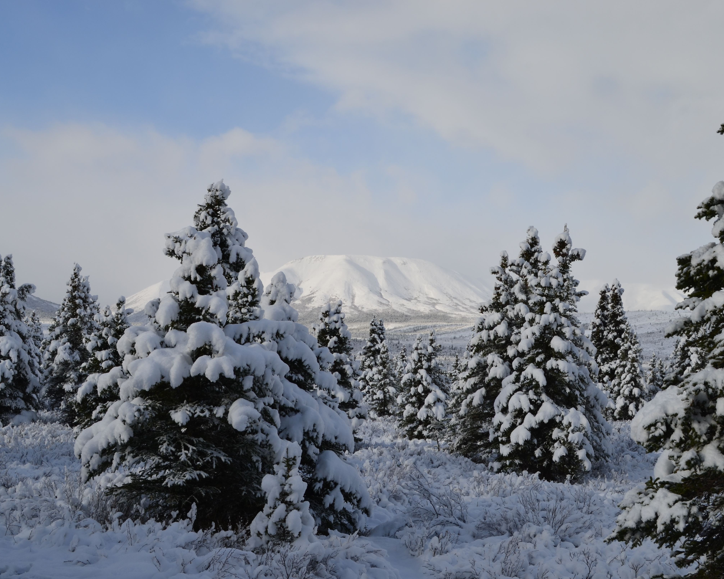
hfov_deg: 38.8
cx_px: 362
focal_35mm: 48
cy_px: 292
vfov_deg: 31.4
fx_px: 1029
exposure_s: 1/200
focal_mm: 28
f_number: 13
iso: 100
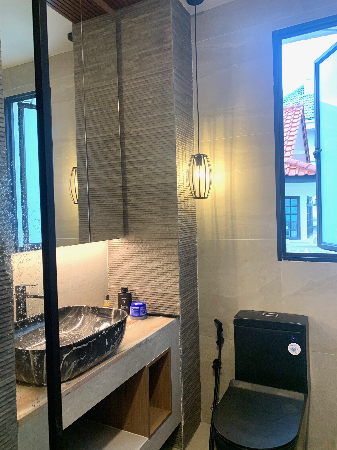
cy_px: 225
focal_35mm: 26
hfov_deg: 53.1
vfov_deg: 67.3
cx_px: 168
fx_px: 337
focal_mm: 4.25
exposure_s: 1/60
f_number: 1.8
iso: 100
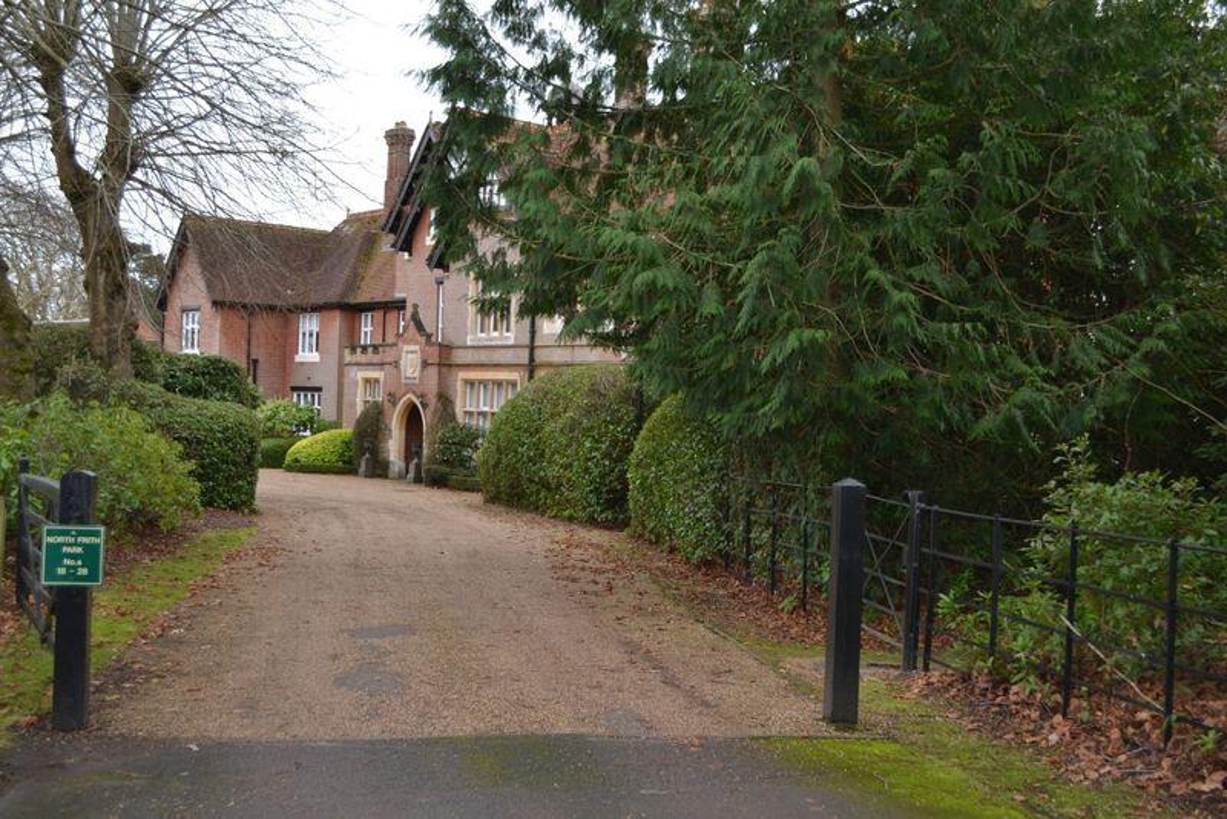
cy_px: 410
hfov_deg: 49.5
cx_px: 614
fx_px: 1330
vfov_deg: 34.2
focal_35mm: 39
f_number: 4.2
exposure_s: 1/125
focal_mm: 26
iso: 250
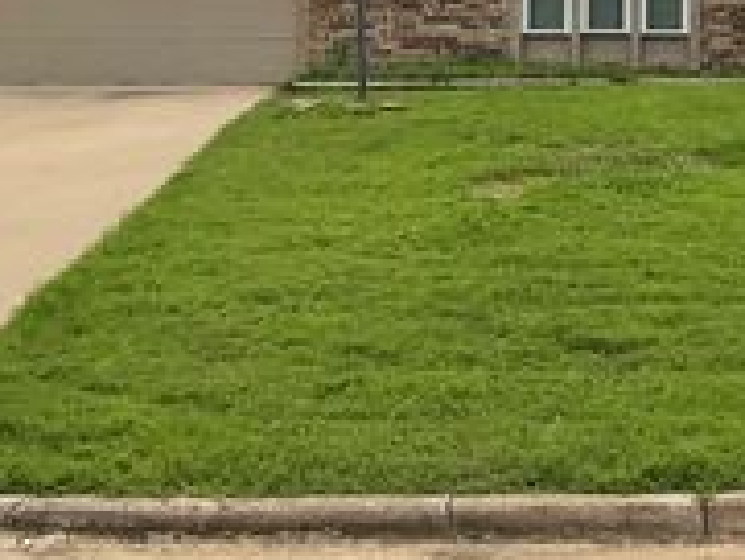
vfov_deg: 17.8
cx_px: 630
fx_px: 1723
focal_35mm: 80
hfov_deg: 23.9
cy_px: -64
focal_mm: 3
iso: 16
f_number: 1.8
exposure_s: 1/3125
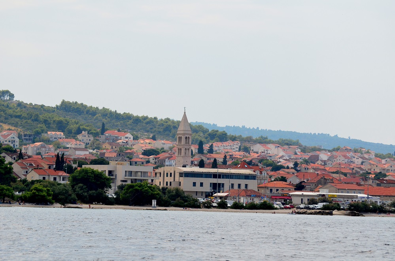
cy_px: 130
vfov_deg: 8.3
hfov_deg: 12.5
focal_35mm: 165
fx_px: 1806
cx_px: 198
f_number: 5.6
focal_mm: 110
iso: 400
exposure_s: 1/2500
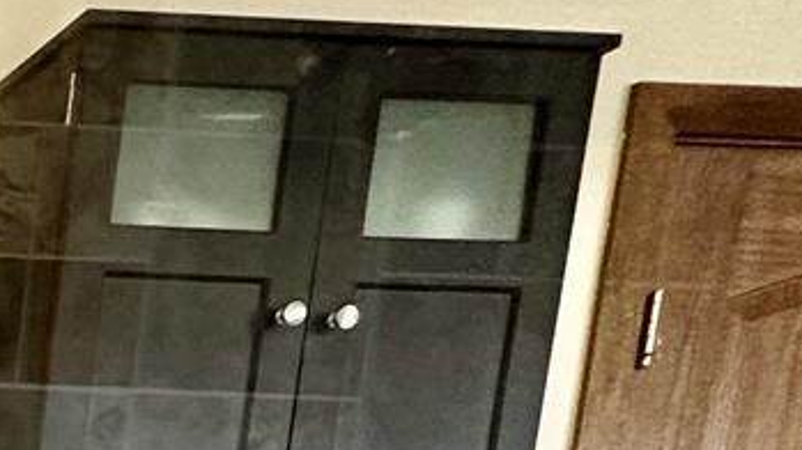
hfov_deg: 19.5
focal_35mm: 70
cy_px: 994
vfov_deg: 13.7
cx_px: -745
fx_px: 1488
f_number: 2.2
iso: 250
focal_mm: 2.22
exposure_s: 1/60
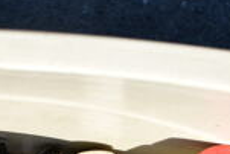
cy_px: 255
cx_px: 35
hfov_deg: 18.5
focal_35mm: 109
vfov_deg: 11.8
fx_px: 697
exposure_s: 1/200
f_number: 7.1
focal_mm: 18
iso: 100
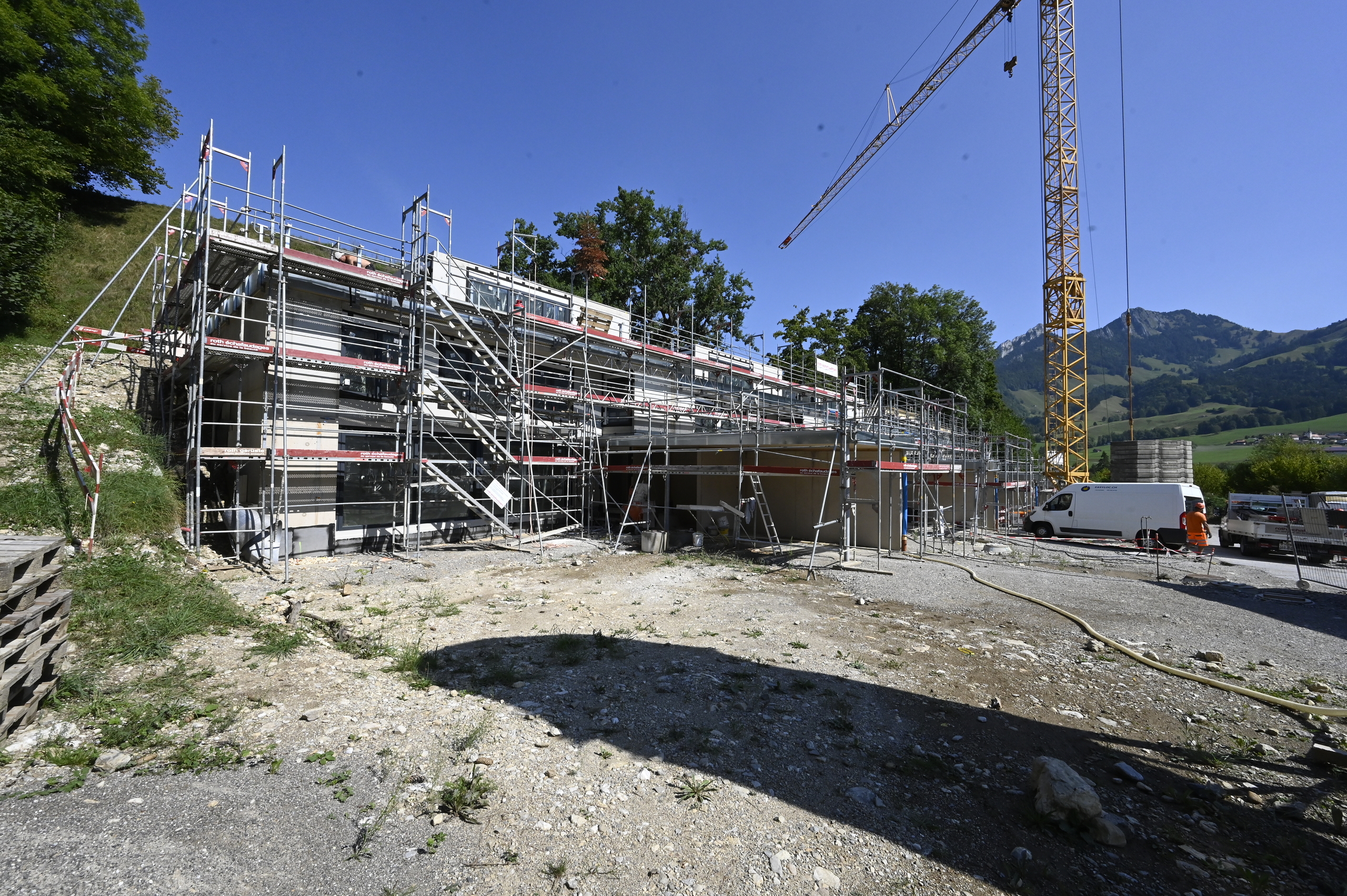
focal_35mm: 14
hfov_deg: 104.3
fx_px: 523
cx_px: 674
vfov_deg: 81.1
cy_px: 448
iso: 1600
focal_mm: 14
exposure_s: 1/1250
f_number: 18
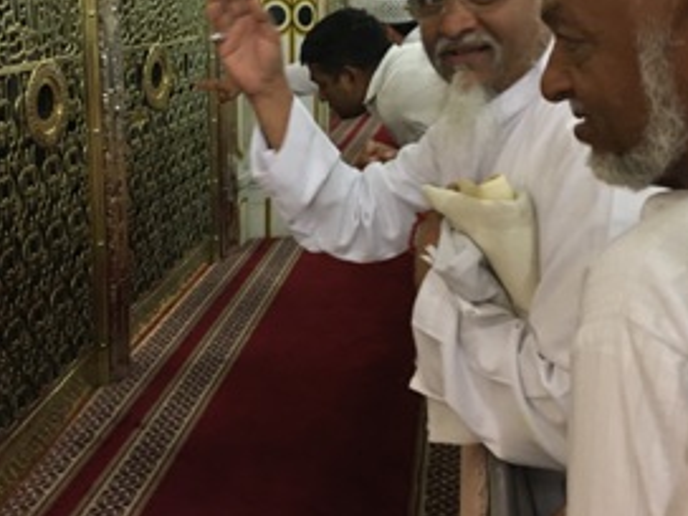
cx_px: 345
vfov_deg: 33.1
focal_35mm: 43
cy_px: 149
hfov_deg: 43.9
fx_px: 855
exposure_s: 1/30
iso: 160
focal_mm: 4.15
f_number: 2.2
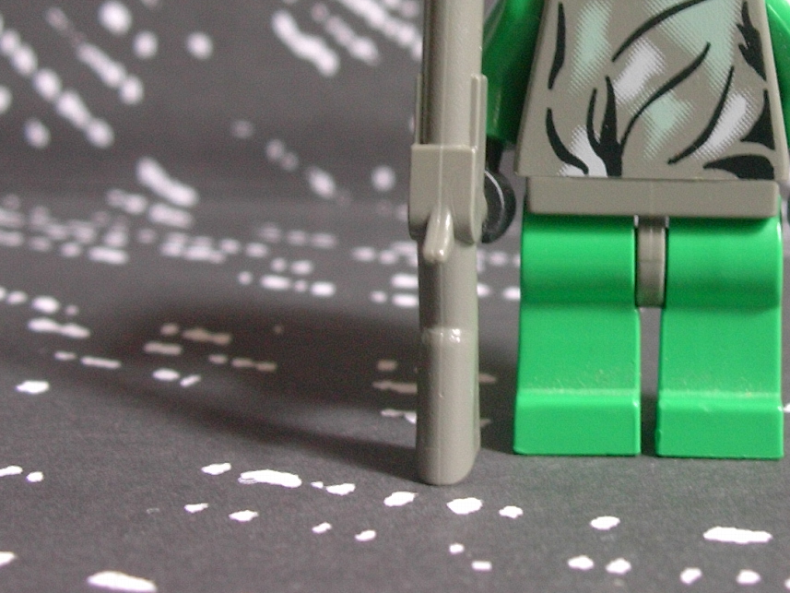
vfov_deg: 17.3
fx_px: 1917
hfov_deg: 22.9
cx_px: 642
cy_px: 57
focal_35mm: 84
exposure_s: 1/10.3
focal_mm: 6.7
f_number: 2.9
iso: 70
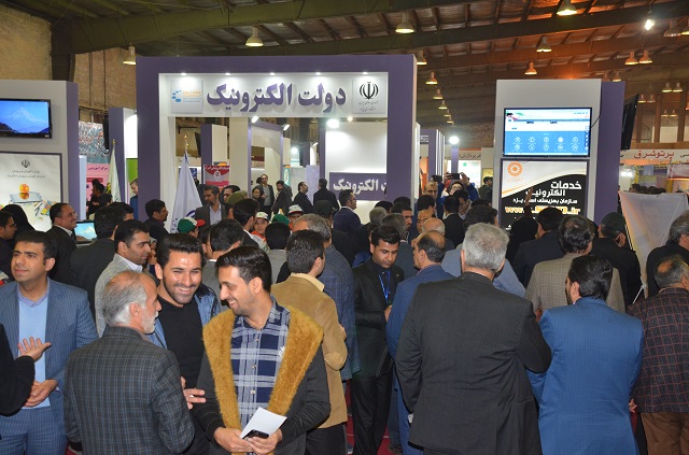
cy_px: 228
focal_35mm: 39
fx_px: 744
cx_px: 344
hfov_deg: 49.7
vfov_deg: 34.0
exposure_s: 1/60
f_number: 3.8
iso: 800
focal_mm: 26
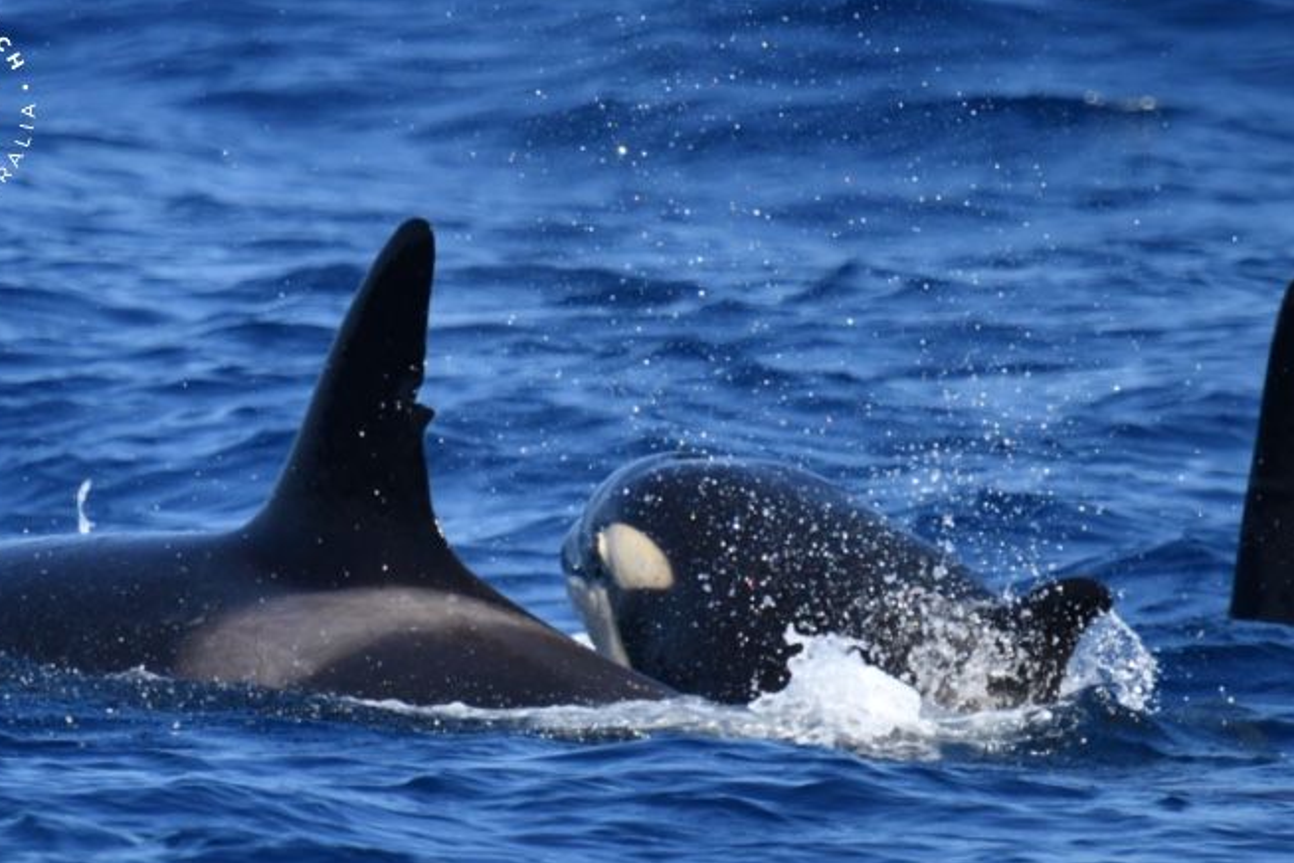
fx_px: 26381
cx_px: 603
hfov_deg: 2.8
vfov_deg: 1.9
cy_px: 522
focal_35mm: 734
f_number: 6.3
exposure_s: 1/8000
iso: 1400
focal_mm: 600
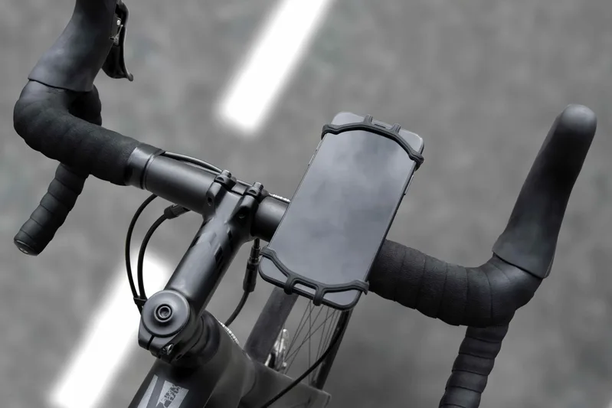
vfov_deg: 34.2
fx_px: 663
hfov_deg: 49.5
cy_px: 204
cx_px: 306
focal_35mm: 39
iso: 200
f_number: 7.1
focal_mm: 26
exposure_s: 1/200
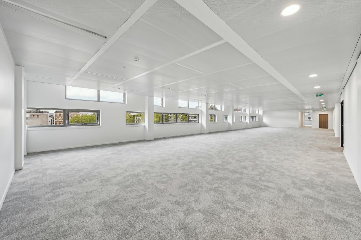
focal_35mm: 14
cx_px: 180
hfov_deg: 104.3
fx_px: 140
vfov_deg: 81.2
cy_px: 120
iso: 100
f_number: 11
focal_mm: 14
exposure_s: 1/6
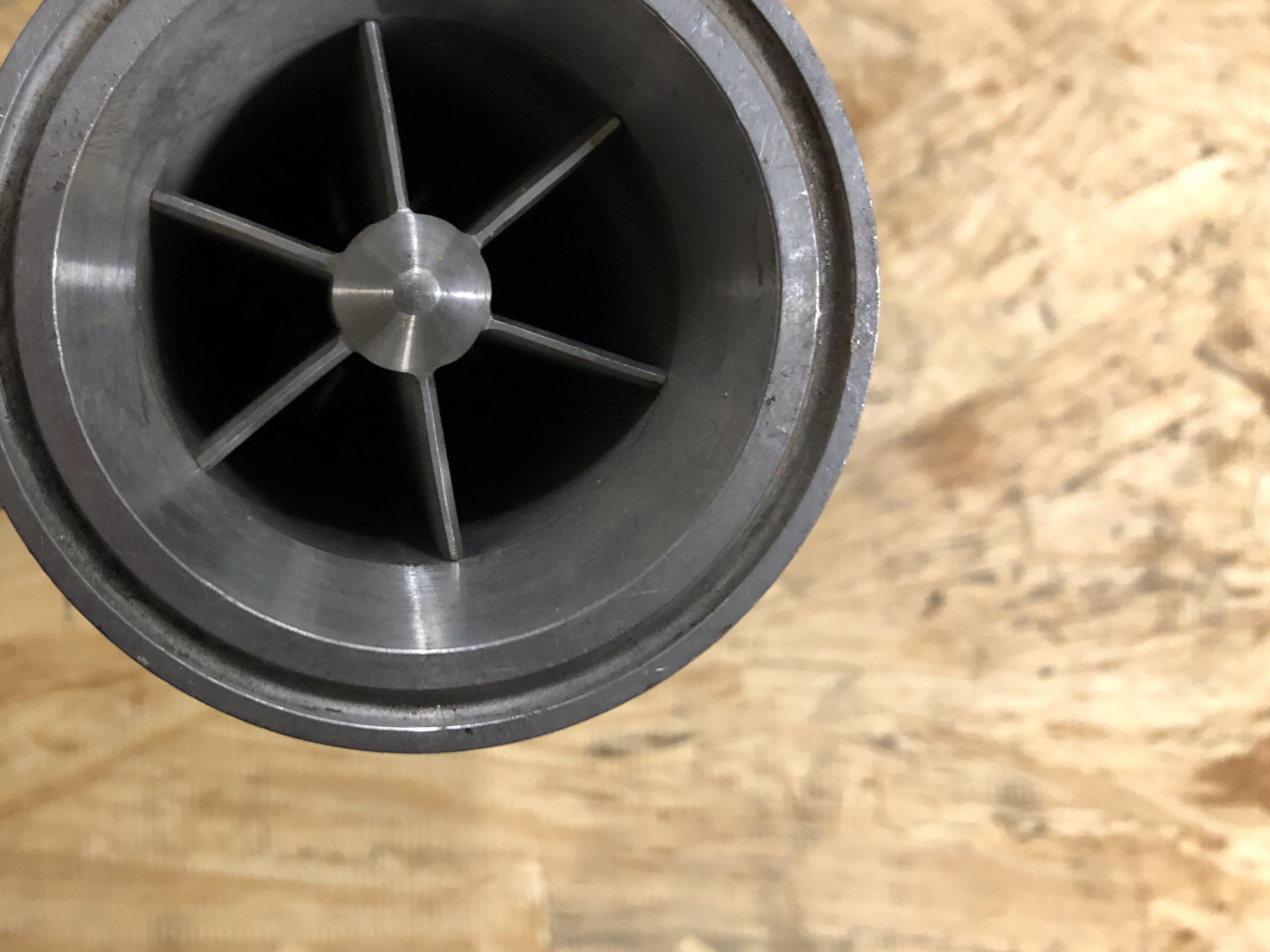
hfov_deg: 48.1
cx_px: 421
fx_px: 1394
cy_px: 364
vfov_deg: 37.5
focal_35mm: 38
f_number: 1.8
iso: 80
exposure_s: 1/15
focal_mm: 3.99
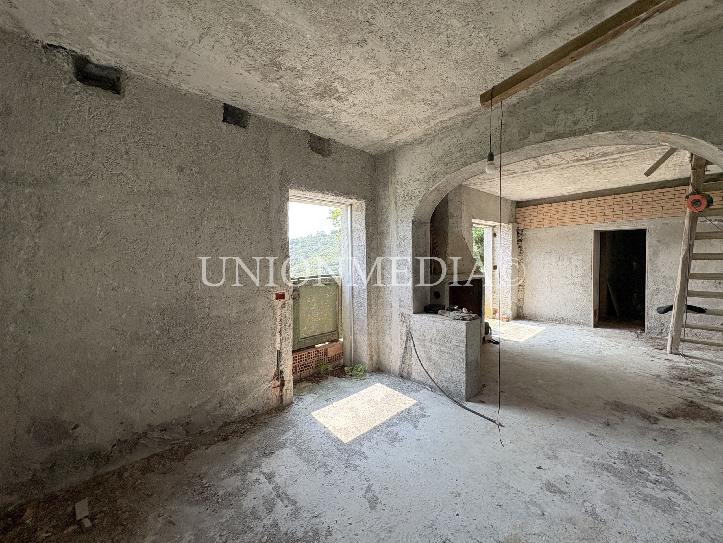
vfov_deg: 85.7
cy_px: 272
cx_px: 362
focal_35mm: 14
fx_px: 292
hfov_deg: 102.1
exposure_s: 1/188
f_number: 2.2
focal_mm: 2.22
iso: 64
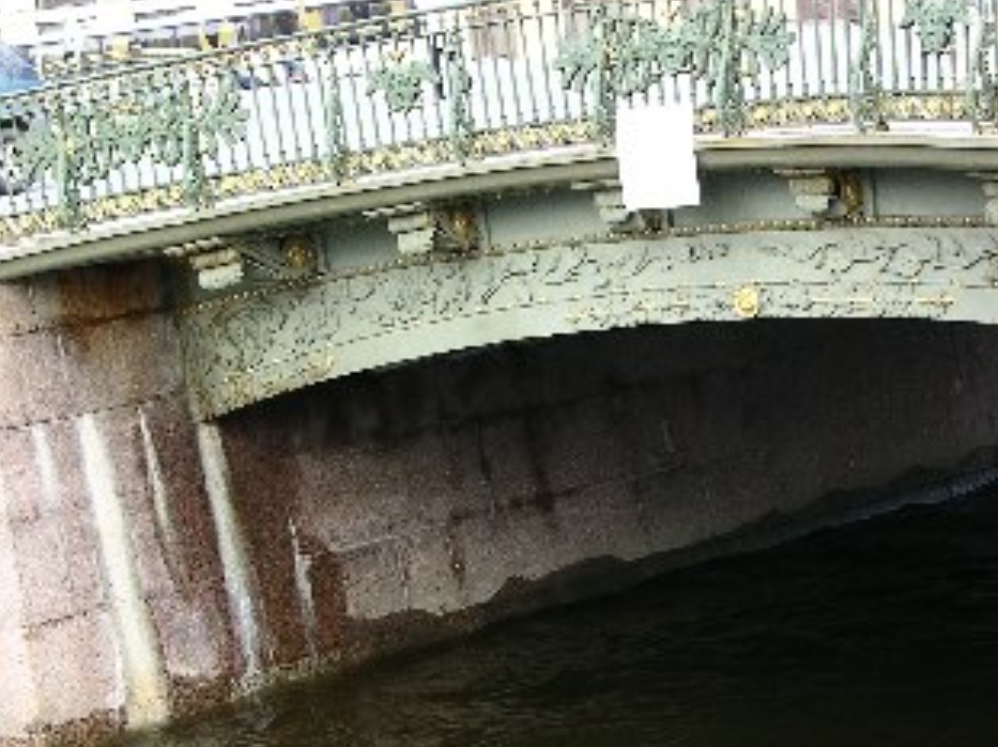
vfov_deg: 12.6
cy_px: 458
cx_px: 631
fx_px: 3372
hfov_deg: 16.8
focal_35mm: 117
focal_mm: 15.7
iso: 50
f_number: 4
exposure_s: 1/56.4
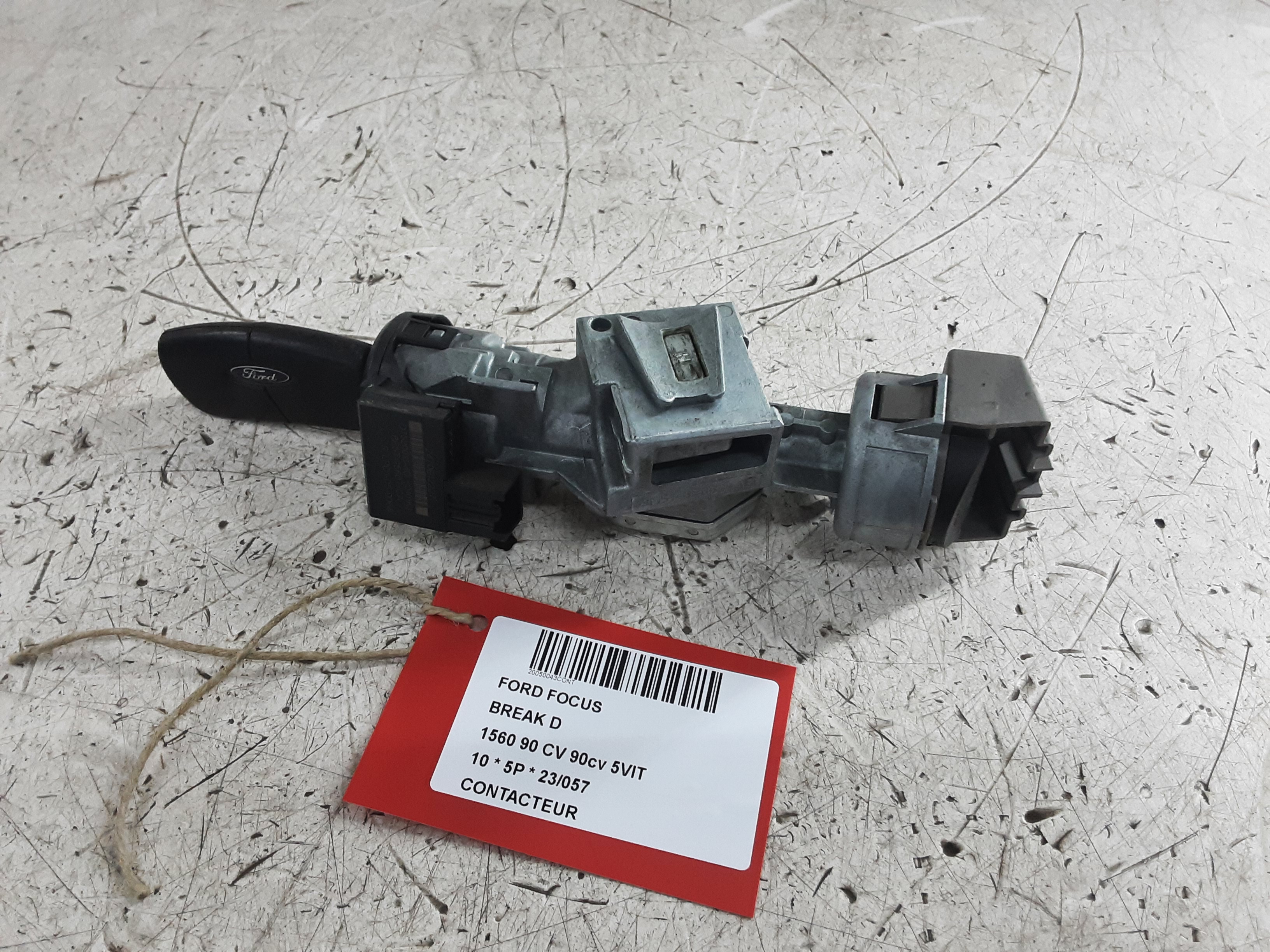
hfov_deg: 65.3
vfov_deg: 51.4
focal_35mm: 27
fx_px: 991
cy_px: 476
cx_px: 635
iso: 125
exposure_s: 1/50
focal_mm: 2.91
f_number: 1.9
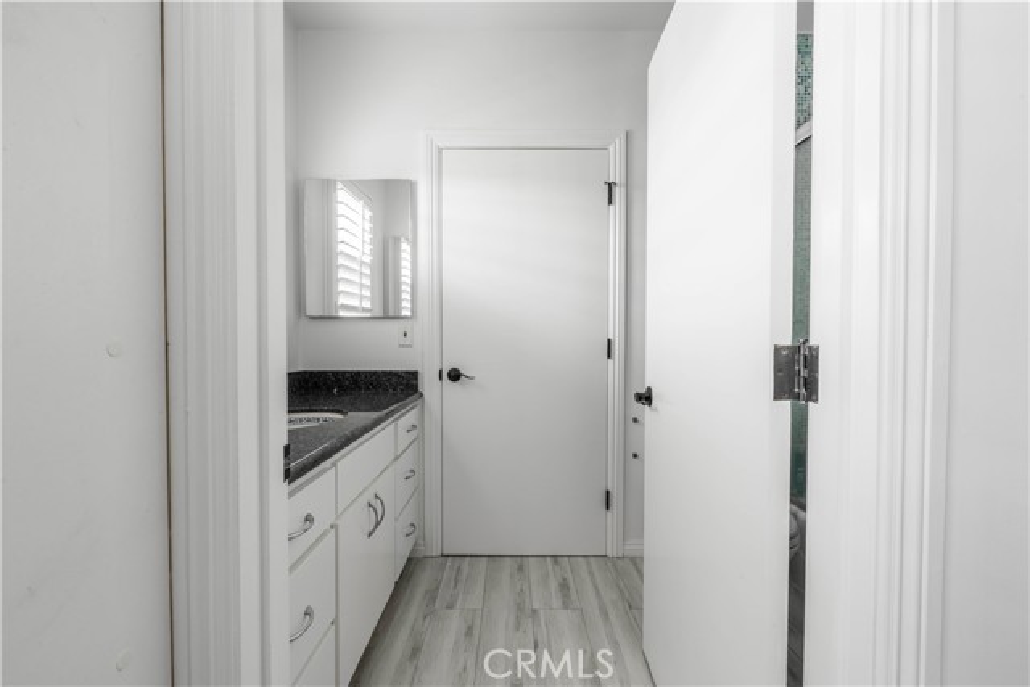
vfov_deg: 73.8
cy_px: 344
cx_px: 515
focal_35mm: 16
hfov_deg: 96.7
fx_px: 458
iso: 100
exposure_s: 1/5
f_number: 16
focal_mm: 16
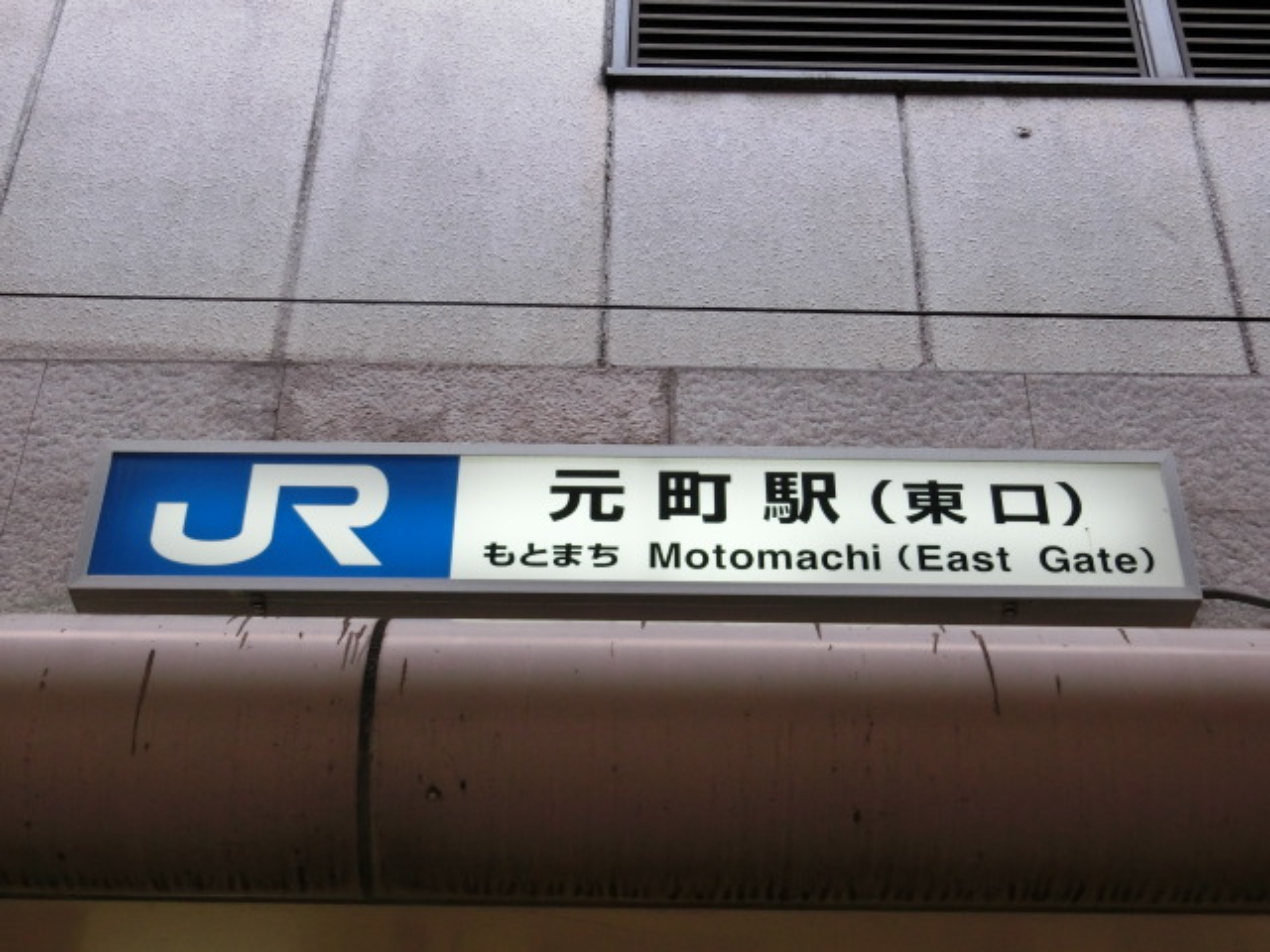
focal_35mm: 52
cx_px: 635
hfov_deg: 36.8
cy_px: 476
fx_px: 1908
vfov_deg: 28.0
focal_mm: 9.3
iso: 320
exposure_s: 1/125
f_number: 4.7
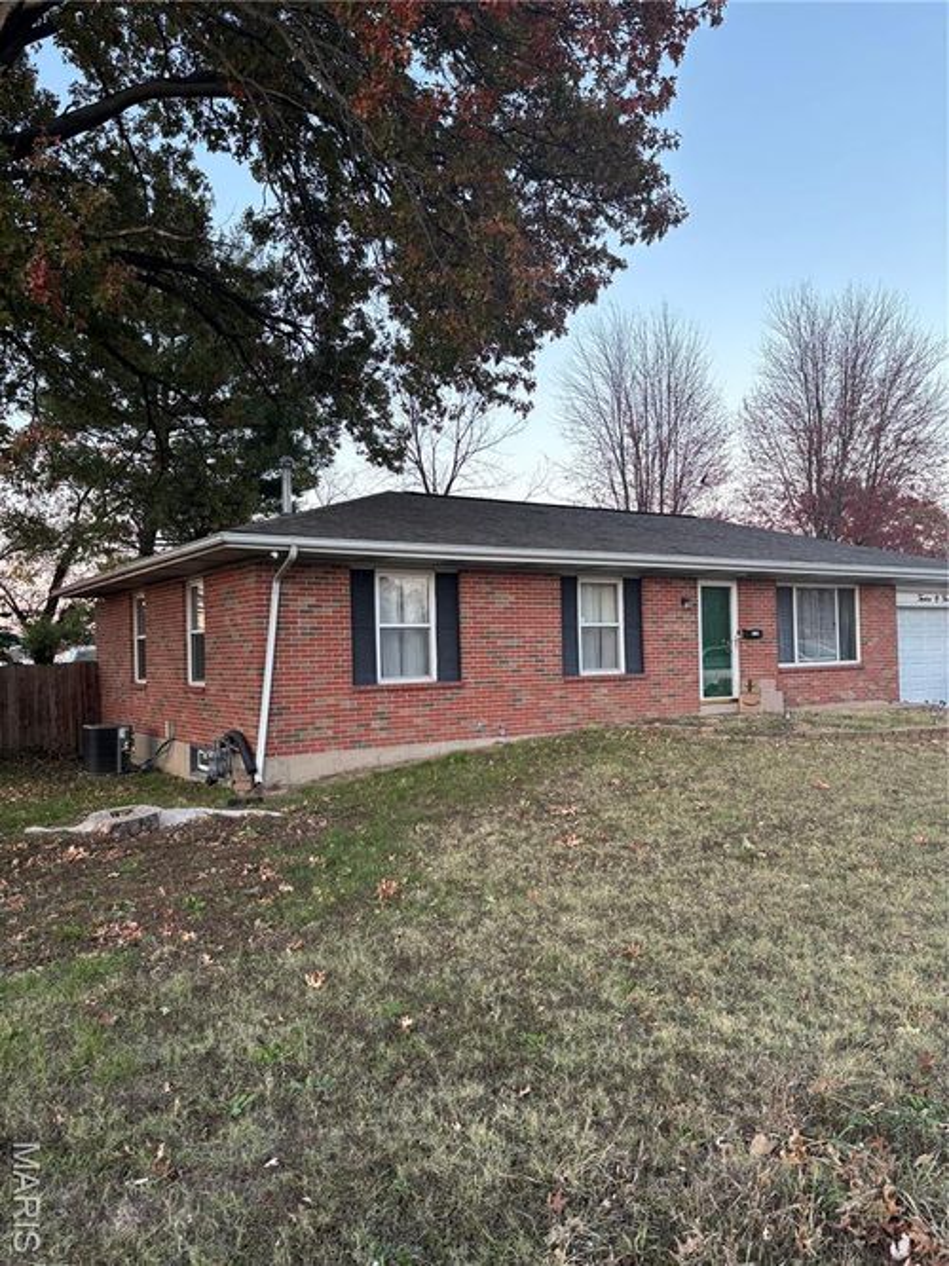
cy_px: 633
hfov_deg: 53.0
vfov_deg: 67.3
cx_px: 474
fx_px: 951
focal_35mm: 26
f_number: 1.6
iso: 125
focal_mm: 5.96
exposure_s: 1/106
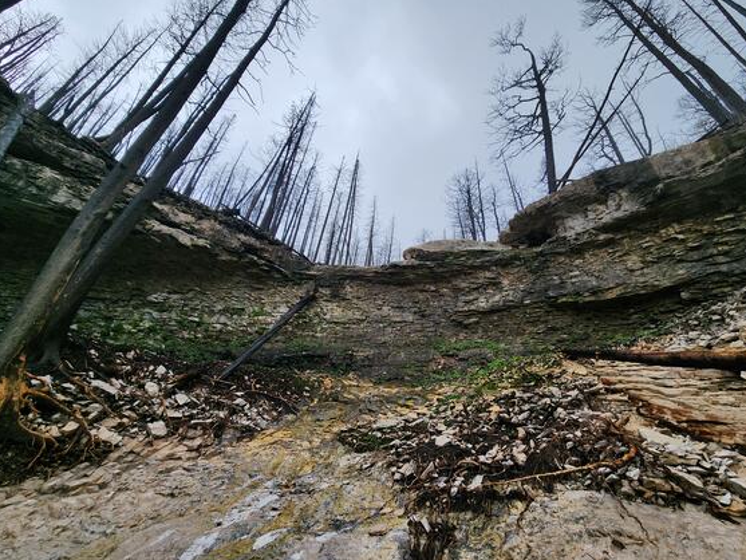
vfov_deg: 85.6
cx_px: 375
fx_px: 302
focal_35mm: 14
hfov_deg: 102.0
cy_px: 293
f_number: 2.2
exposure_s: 1/434
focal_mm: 2.2
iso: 50
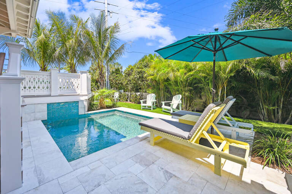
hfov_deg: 104.3
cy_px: 97
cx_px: 146
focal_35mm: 14
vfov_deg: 81.1
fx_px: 113
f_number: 6.3
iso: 100
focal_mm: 14
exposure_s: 1/320
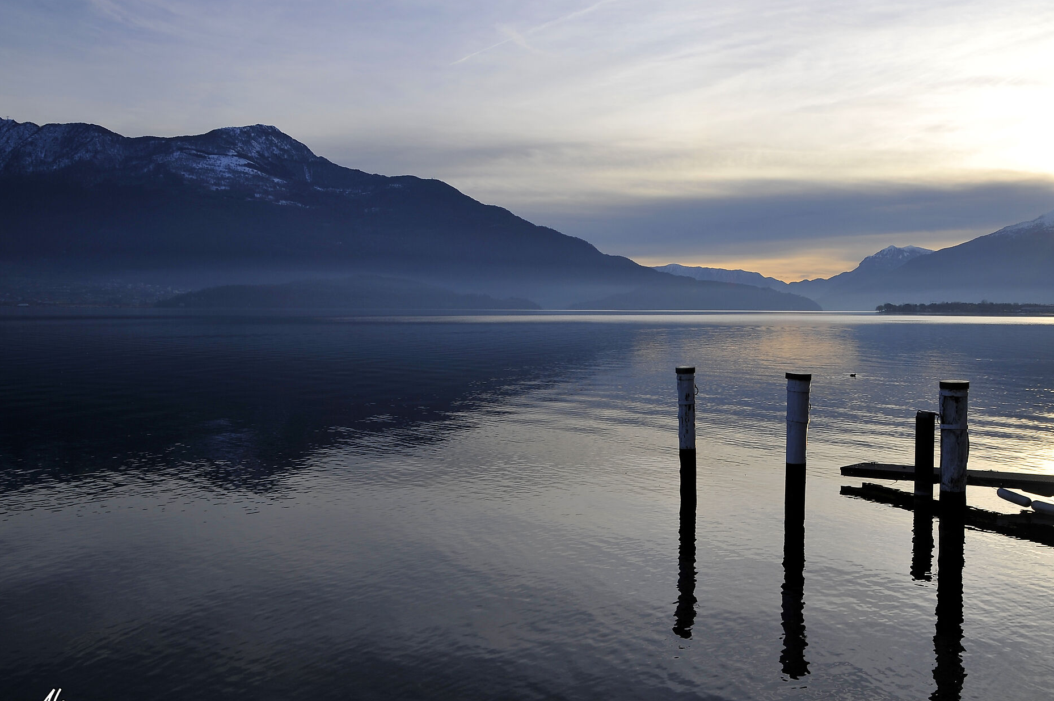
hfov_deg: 60.1
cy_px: 314
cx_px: 593
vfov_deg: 42.2
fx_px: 907
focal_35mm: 31
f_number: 9
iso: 200
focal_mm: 24
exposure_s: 1/320
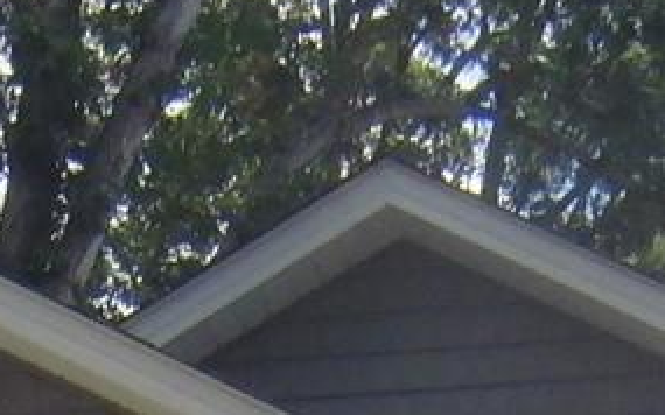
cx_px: 254
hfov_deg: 7.9
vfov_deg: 4.5
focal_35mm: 267
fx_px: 4838
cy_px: 1723
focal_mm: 6.1
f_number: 3.6
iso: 100
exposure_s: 1/800
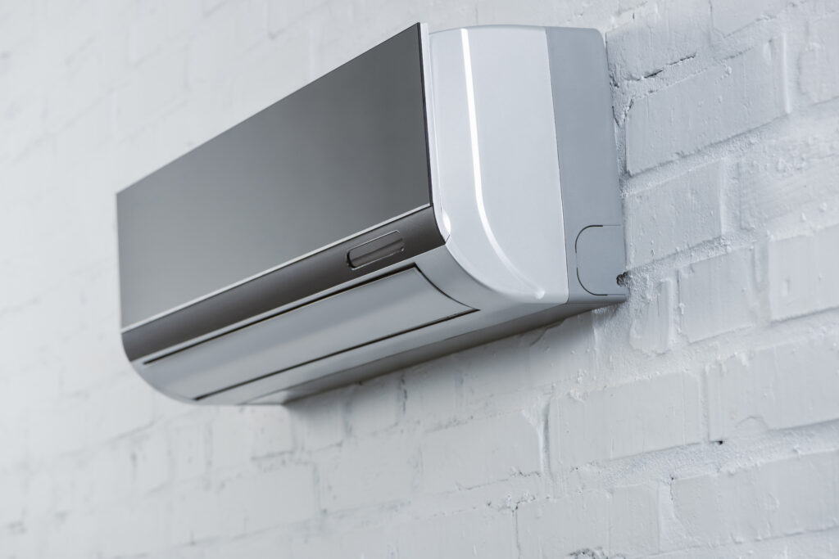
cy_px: 280
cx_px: 420
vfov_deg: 13.0
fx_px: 2447
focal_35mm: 105
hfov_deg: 19.5
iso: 320
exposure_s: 1/160
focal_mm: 105
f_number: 9
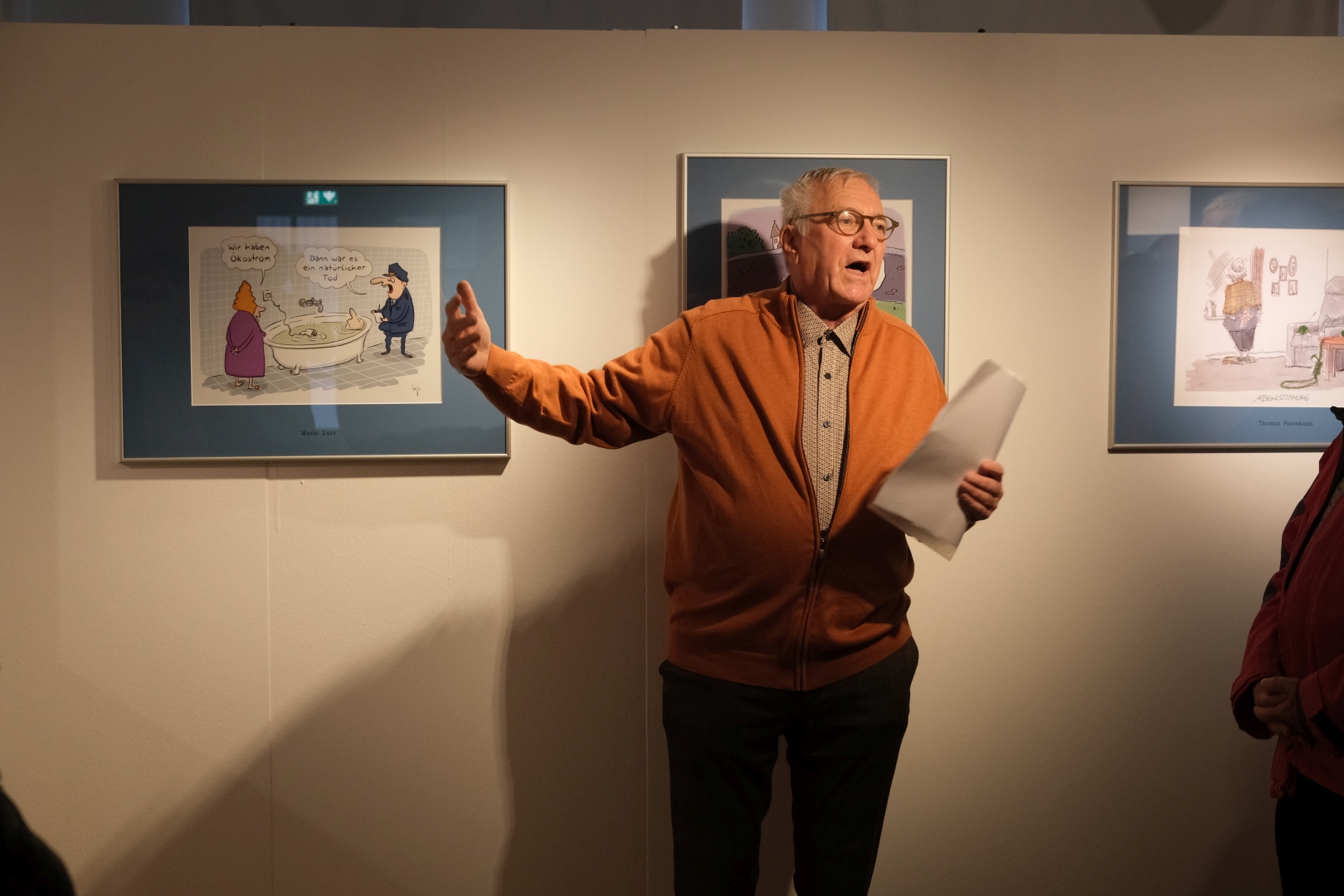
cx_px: 672
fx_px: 2501
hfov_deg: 30.1
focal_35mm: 67
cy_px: 448
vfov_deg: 20.3
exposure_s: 1/110
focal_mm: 44.4
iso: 1600
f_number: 5.6
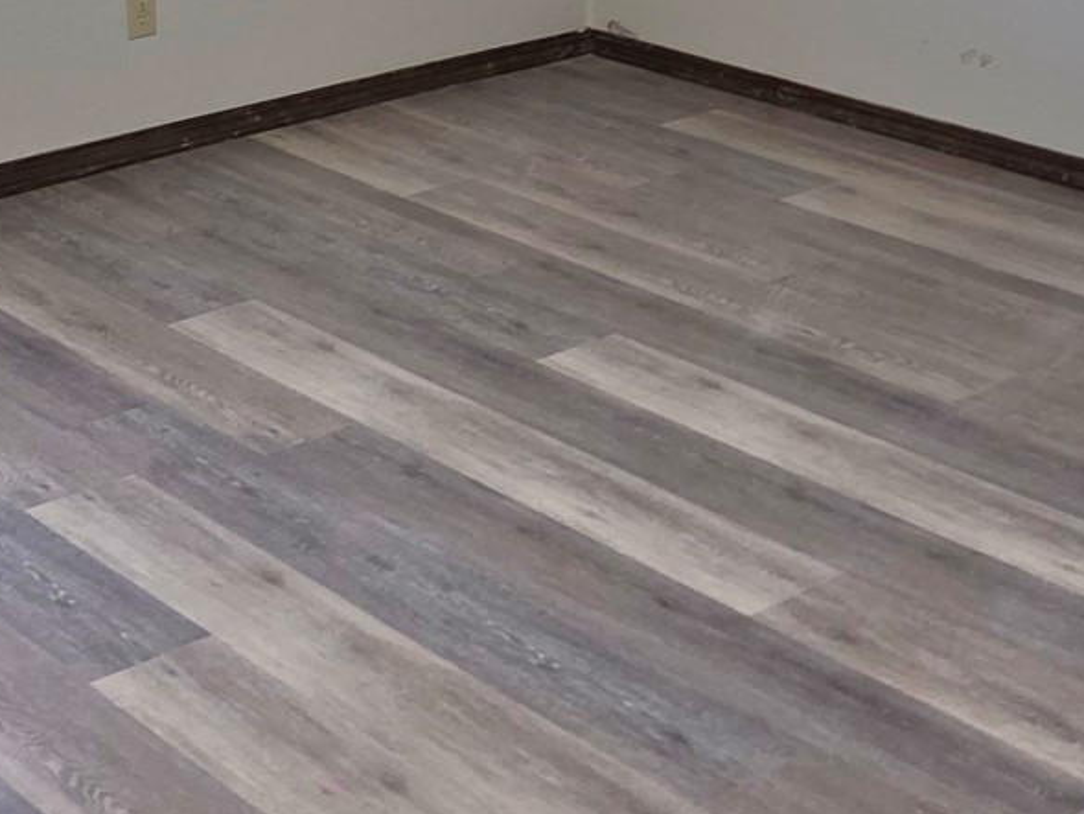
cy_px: -357
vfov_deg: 17.8
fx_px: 2349
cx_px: 208
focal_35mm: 75
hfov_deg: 25.5
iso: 50
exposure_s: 1/60.2
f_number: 1.7
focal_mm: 6.3
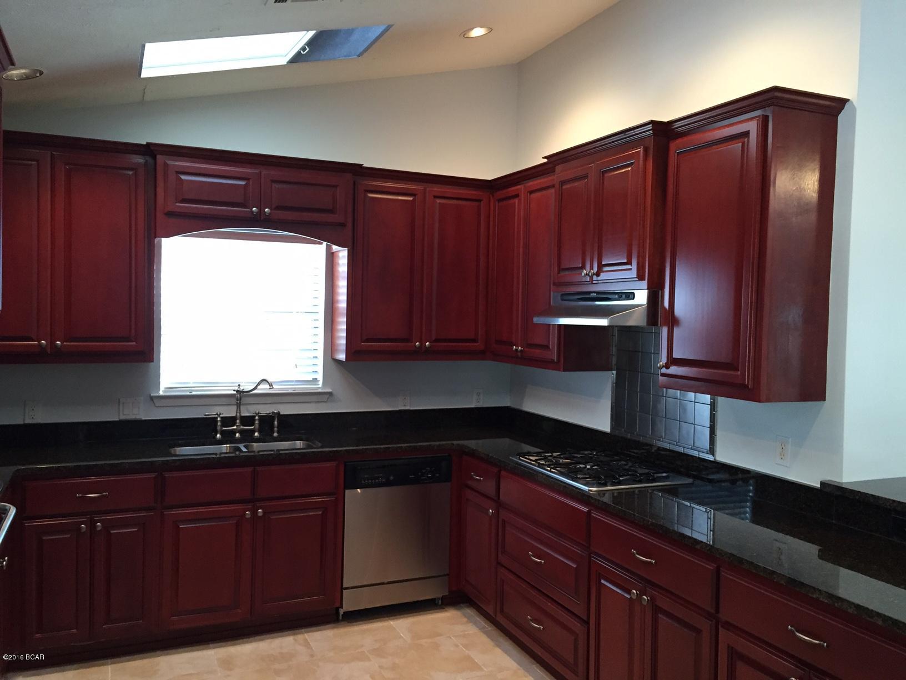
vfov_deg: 48.2
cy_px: 340
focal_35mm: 29
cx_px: 453
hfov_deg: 61.7
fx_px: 759
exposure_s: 1/30
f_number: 2.2
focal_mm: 4.15
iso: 125
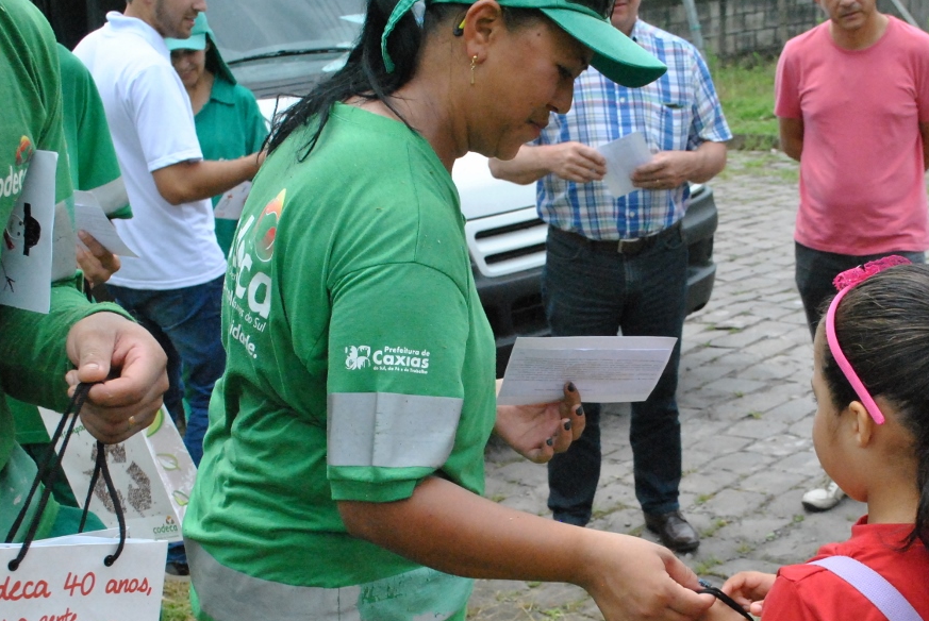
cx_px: 598
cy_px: 482
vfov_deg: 20.2
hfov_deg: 29.9
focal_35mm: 67
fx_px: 1731
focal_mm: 26
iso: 1600
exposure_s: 1/2000
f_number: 7.1
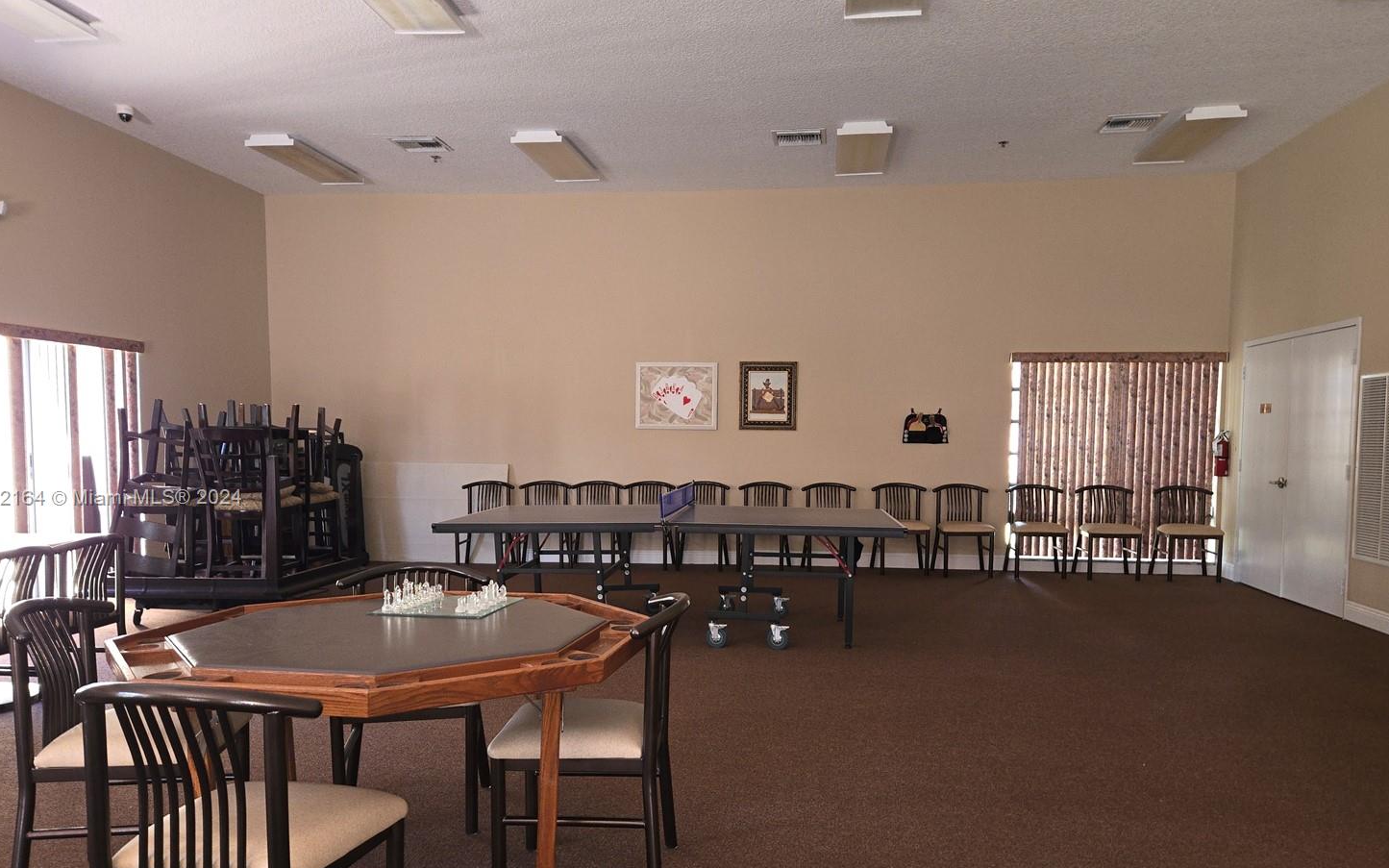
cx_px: 704
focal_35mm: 27
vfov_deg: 45.9
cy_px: 499
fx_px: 1022
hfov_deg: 68.4
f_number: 1.8
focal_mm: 5.4
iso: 160
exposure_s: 1/12
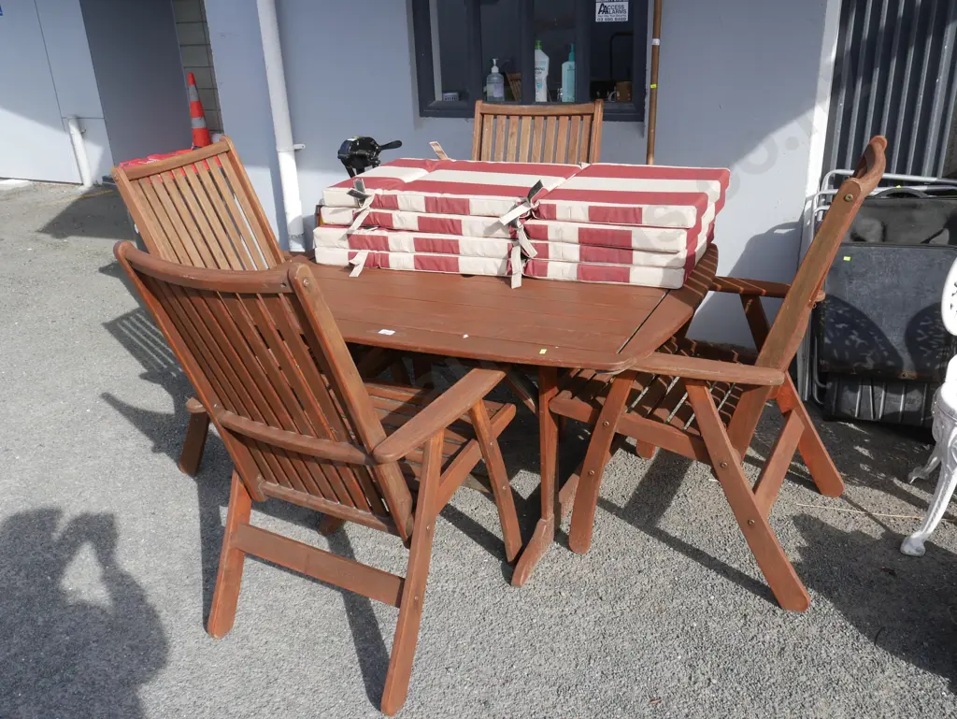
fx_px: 830
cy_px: 360
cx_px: 478
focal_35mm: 30
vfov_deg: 46.8
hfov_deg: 59.9
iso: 200
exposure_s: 1/400
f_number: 7.1
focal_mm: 15
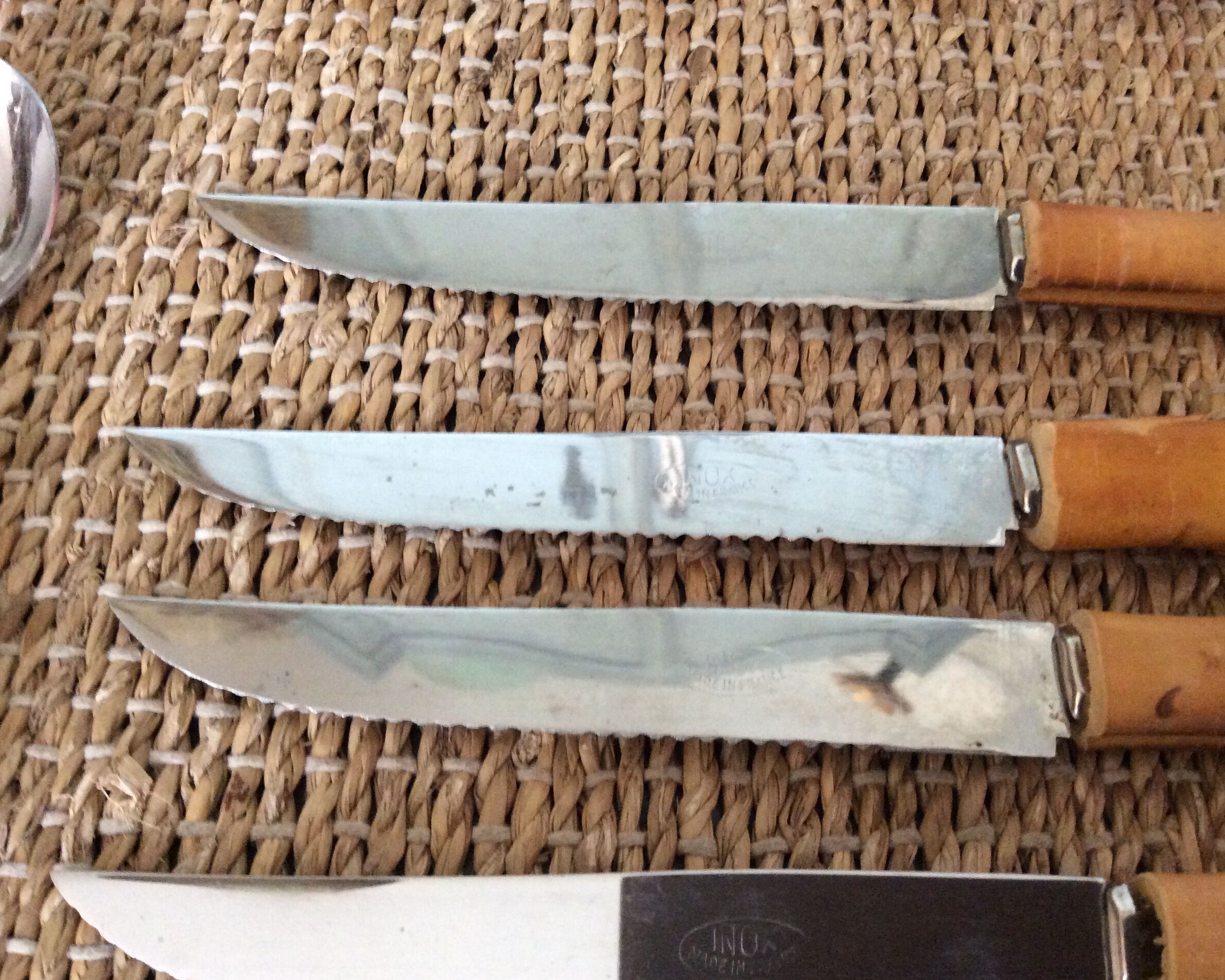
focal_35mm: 34
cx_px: 663
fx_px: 1233
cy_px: 492
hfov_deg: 52.8
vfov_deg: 43.4
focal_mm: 3.3
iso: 250
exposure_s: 1/20
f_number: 2.4
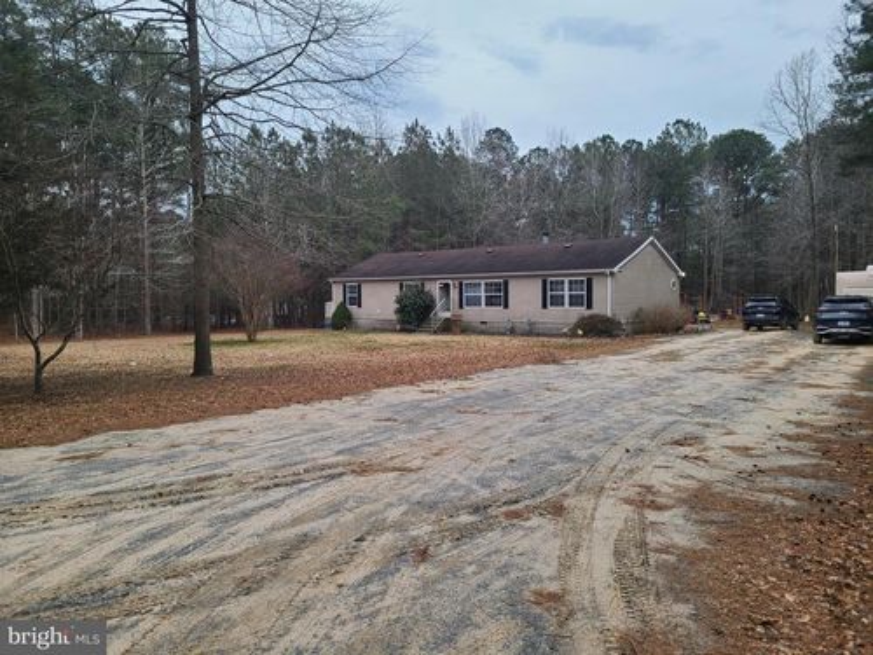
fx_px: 656
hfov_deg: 67.3
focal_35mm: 26
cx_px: 436
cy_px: 328
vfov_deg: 53.1
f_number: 1.8
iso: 40
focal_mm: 5.4
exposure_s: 1/368
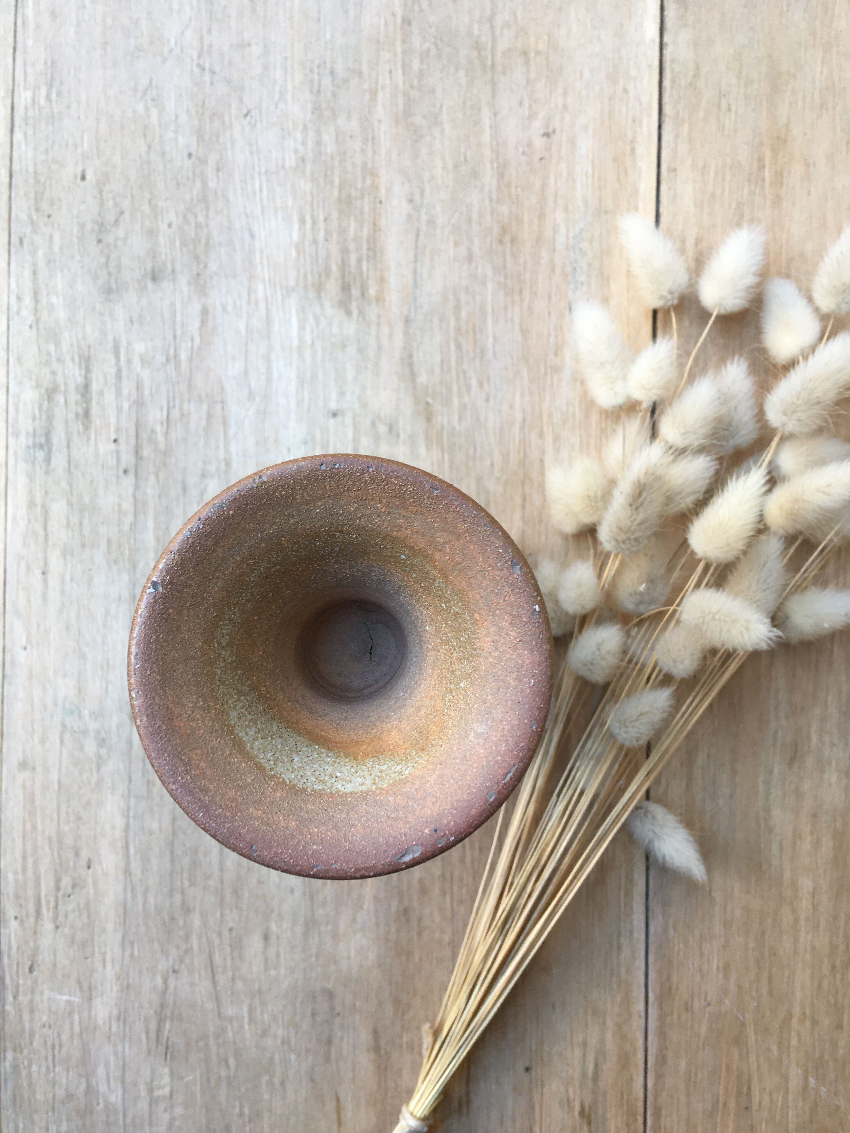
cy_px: 566
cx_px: 425
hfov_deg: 48.2
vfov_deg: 61.7
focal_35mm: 29
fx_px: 949
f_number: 2.2
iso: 32
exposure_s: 1/50
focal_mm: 4.15
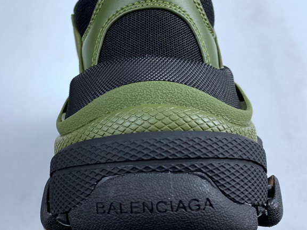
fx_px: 399
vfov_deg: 31.7
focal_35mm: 45
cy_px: 62
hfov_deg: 42.0
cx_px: 134
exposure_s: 1/100
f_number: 1.8
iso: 50
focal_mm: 4.25
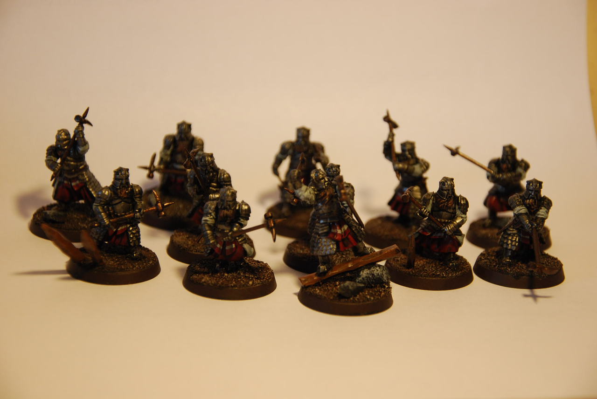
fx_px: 1743
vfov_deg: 13.1
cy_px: 200
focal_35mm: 105
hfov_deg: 19.4
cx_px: 298
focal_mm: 70
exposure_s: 1/30
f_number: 5.6
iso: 400
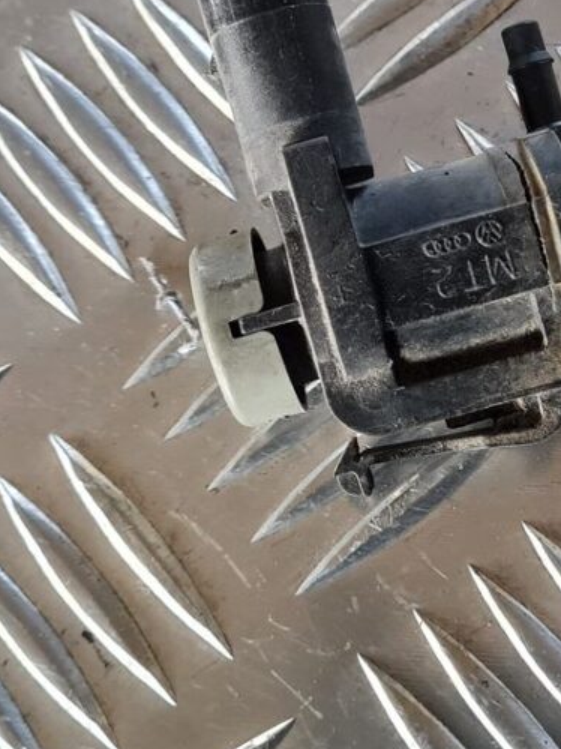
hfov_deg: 20.1
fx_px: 1578
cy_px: 228
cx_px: 399
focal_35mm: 73
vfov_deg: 26.5
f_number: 1.8
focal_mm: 5.4
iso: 200
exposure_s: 1/50
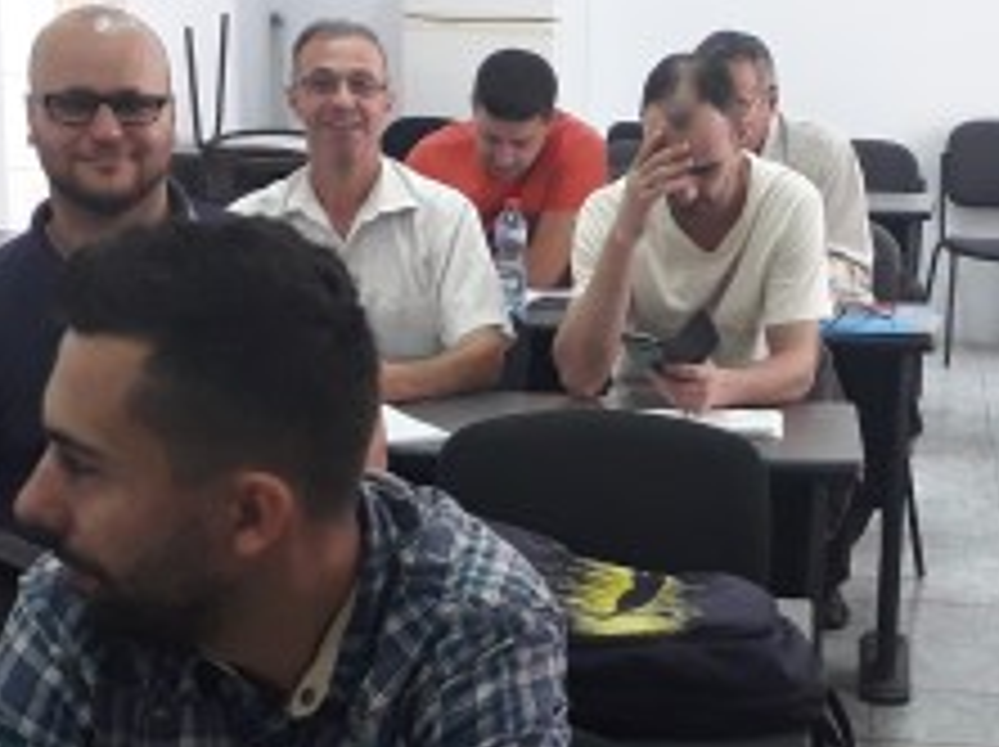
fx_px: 2249
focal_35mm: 78
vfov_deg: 18.8
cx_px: 675
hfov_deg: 24.9
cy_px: 464
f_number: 1.9
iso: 200
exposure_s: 1/50
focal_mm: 3.6
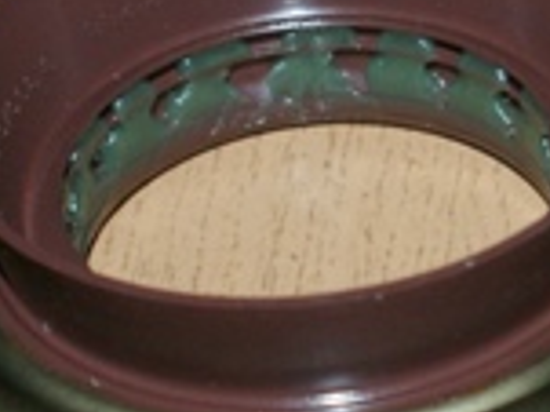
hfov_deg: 8.2
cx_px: 1067
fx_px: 3651
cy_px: 195
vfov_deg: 6.5
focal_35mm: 230
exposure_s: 1/60
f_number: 6.3
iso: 400
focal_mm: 30
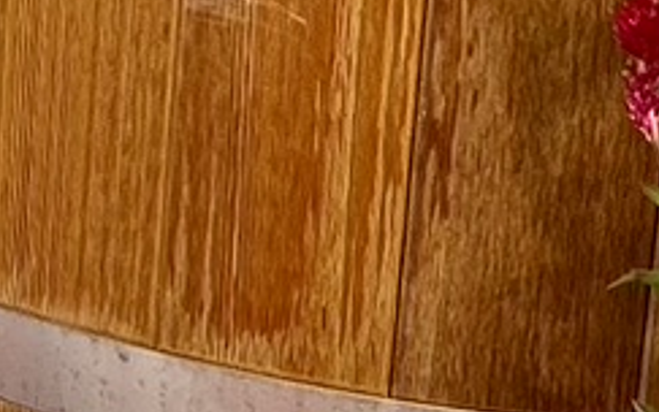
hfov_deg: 9.0
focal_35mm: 232
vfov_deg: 5.5
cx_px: -5
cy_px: -564
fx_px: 4168
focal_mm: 4.2
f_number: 1.6
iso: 32
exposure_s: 1/824
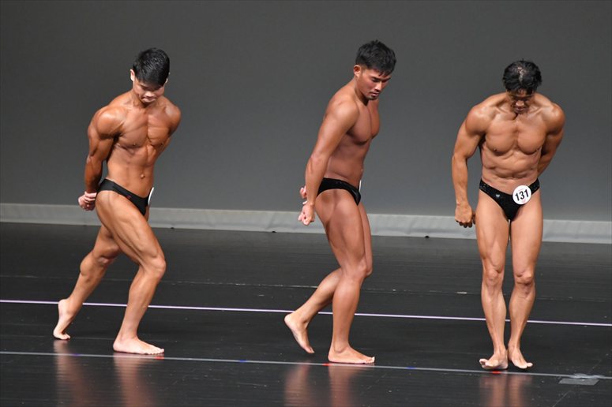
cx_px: 306
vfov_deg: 4.0
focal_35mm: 345
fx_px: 5862
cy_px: 204
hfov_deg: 6.0
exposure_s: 1/400
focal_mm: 230
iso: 5000
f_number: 5.6
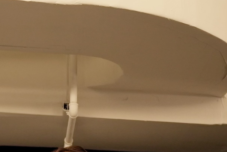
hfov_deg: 15.4
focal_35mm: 130
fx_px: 820
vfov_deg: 10.3
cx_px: 241
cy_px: 220
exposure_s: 1/160
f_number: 4
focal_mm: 37
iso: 1250
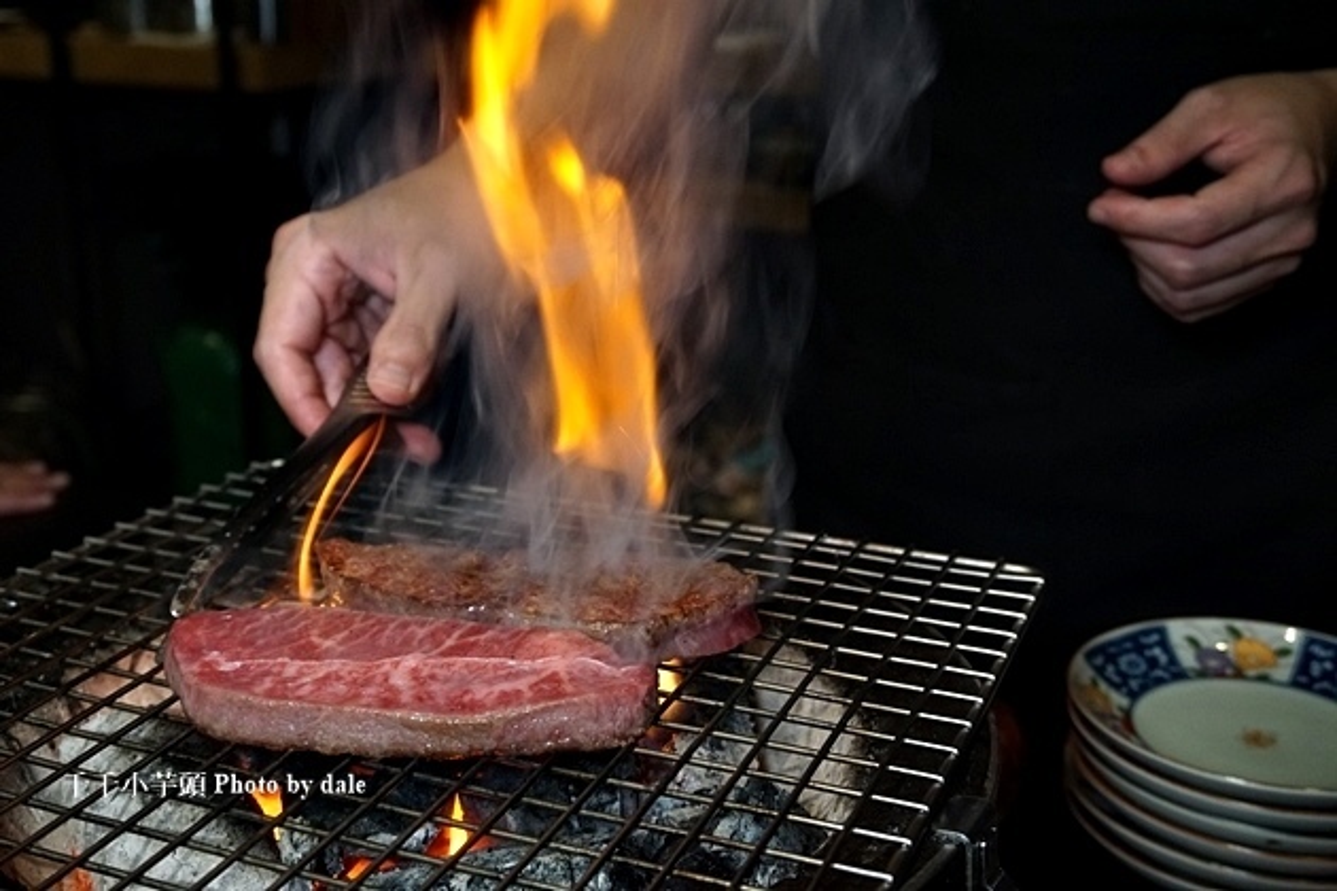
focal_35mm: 42
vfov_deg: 31.9
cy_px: 446
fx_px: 1560
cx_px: 668
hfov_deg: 46.4
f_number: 5.6
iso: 1250
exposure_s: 1/60
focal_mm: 28
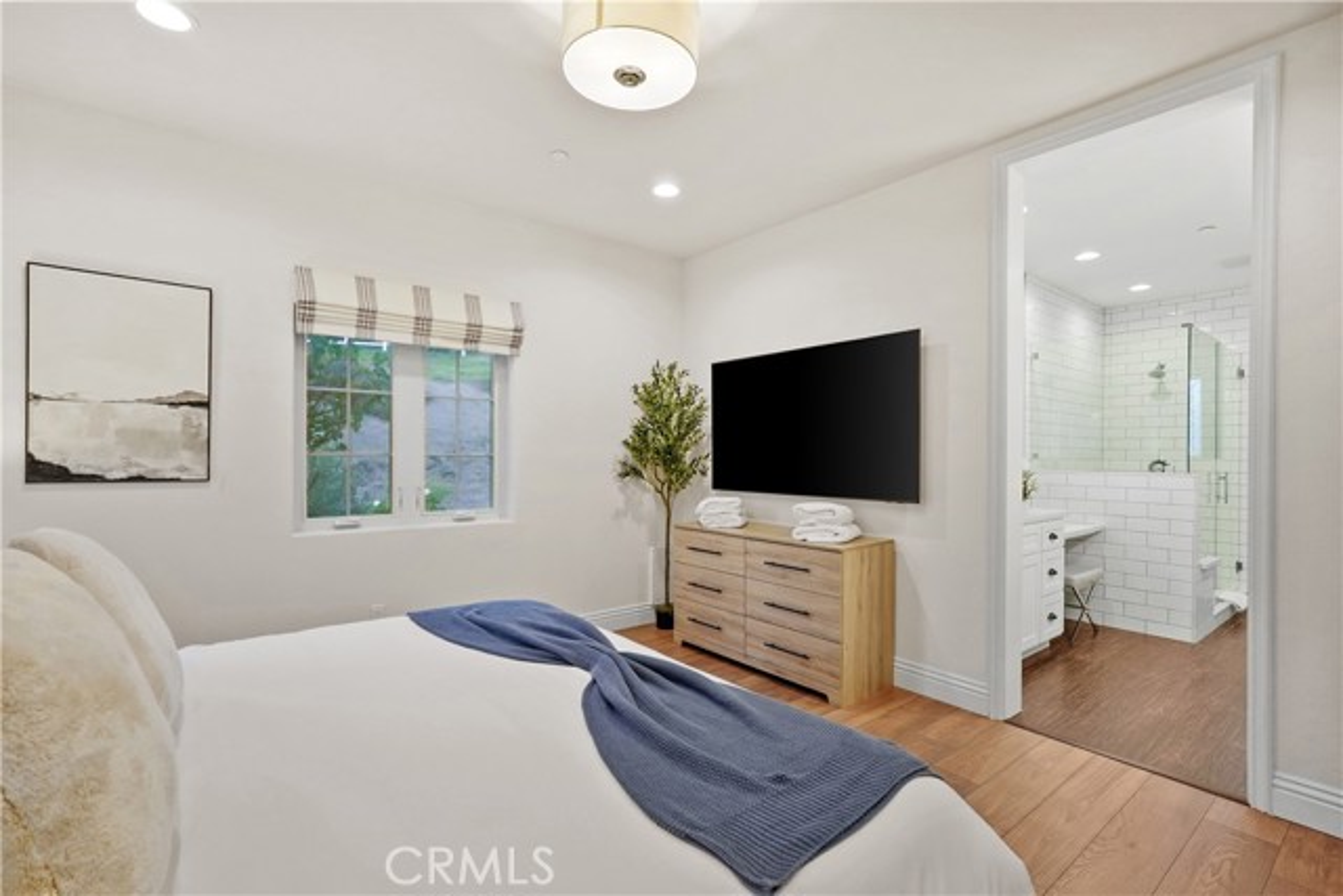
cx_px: 672
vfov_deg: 73.8
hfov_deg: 96.7
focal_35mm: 16
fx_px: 597
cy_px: 448
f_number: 4.5
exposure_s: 1/15
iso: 1250
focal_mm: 16
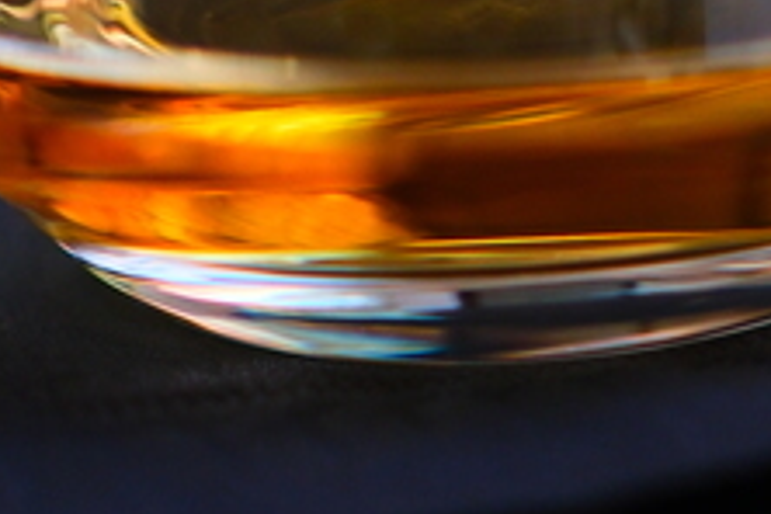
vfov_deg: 5.6
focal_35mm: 243
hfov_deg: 8.3
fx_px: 5204
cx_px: 1097
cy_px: -229
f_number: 1.4
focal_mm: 33
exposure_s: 1/200
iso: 500
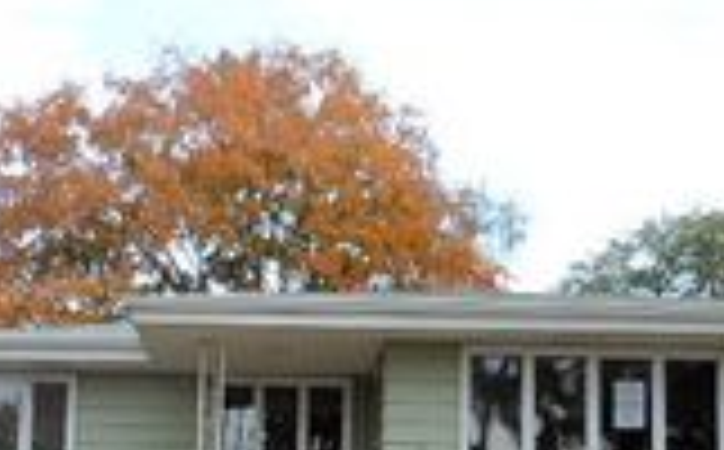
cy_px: 486
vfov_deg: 19.4
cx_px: 234
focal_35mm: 64
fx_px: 1261
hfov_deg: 31.8
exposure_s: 1/200
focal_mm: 5
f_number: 3.7
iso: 80
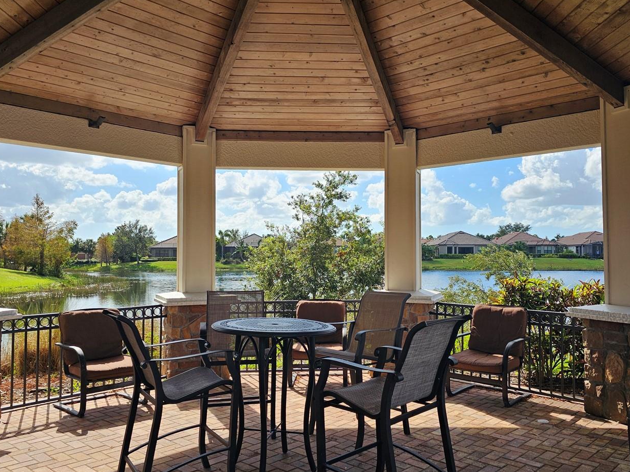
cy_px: 231
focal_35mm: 30
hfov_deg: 60.0
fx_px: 546
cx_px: 323
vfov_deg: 46.8
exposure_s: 1/531
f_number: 1.7
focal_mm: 6.3
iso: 10
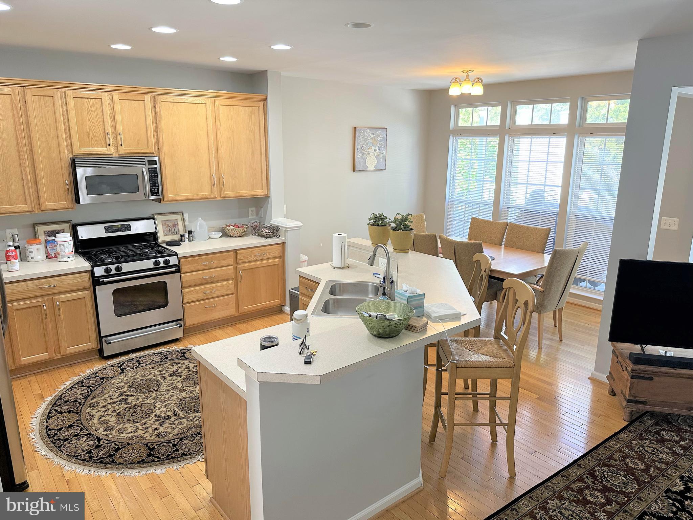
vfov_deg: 56.8
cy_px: 260
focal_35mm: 24
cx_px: 346
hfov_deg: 71.6
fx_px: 480
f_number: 1.8
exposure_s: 1/120
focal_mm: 6.9
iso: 160
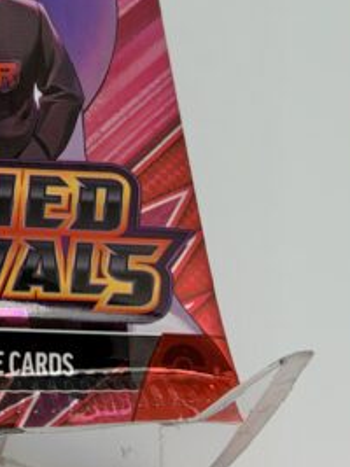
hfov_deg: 10.1
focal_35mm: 144
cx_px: -79
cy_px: 7
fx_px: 1943
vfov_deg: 13.5
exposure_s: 1/837
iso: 64
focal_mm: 6.76
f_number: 1.78
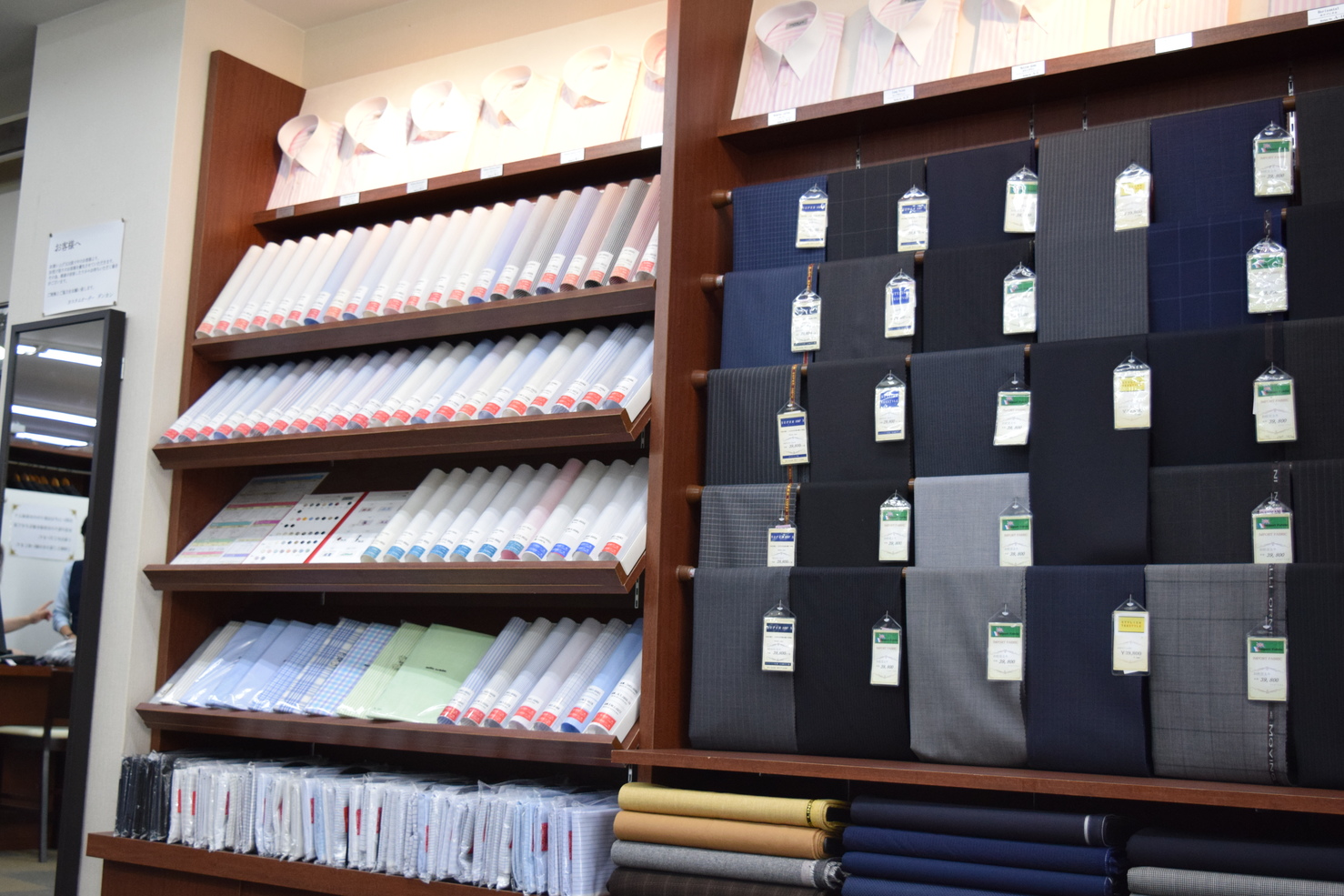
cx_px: 672
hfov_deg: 47.9
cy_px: 448
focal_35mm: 40
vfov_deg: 33.0
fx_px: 1512
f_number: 4
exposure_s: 1/500
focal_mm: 27
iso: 1600
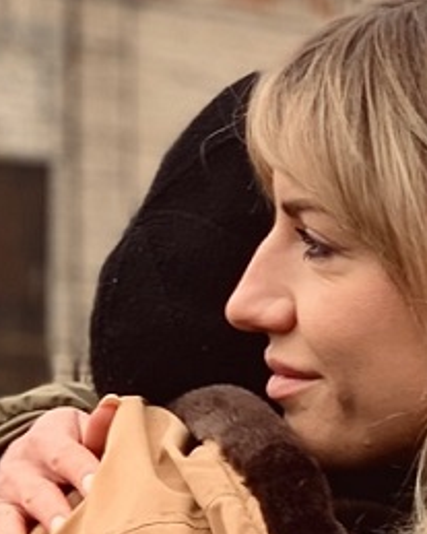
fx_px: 3999
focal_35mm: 253
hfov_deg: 6.1
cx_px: 277
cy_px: 571
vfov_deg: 7.6
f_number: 2.4
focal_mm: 6
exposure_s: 1/122
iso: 16
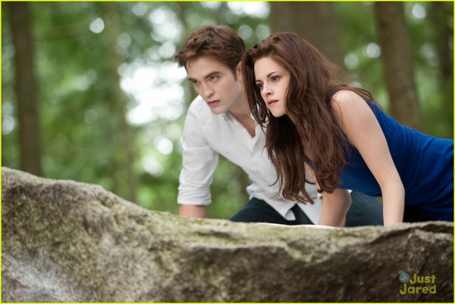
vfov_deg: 8.6
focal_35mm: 160
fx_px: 2024
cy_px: 152
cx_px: 228
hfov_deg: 12.8
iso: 500
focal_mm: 160
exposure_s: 1/80
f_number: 3.5
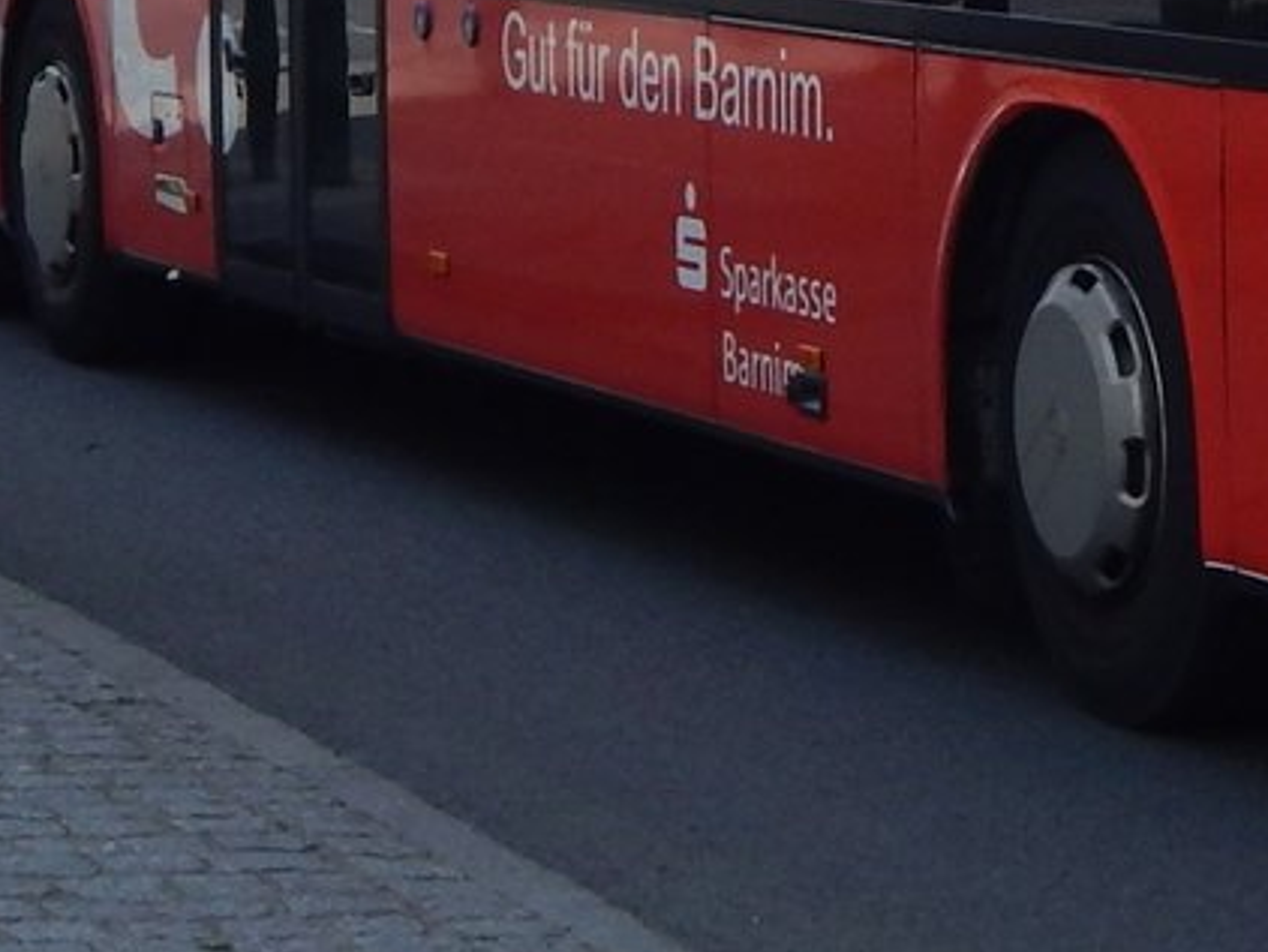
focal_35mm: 108
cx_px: 1436
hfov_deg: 17.5
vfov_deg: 13.4
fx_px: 3958
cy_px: -186
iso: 125
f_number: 3.4
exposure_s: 1/1250
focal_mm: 6.8
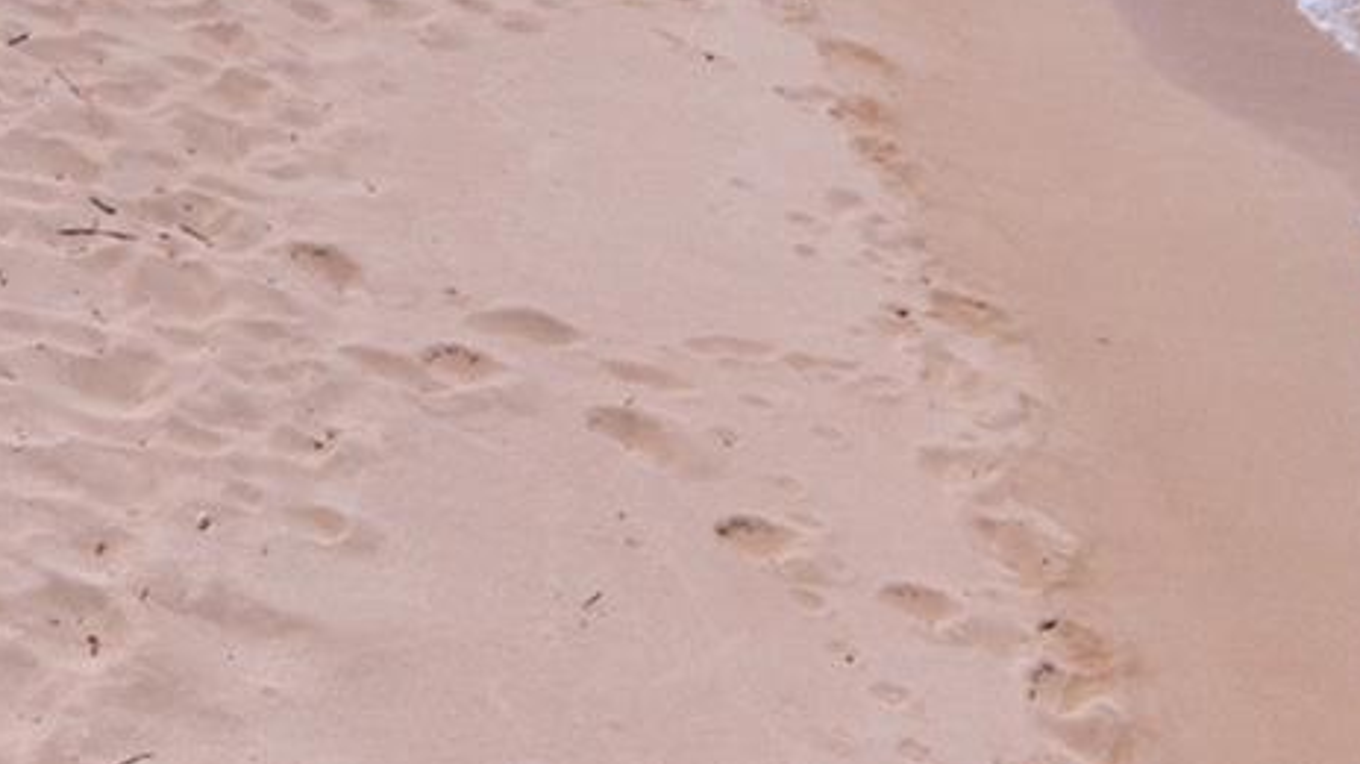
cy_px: -444
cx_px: 1254
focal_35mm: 58
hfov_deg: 33.9
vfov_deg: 18.0
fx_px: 2091
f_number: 11
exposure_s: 1/200
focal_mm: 16
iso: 400
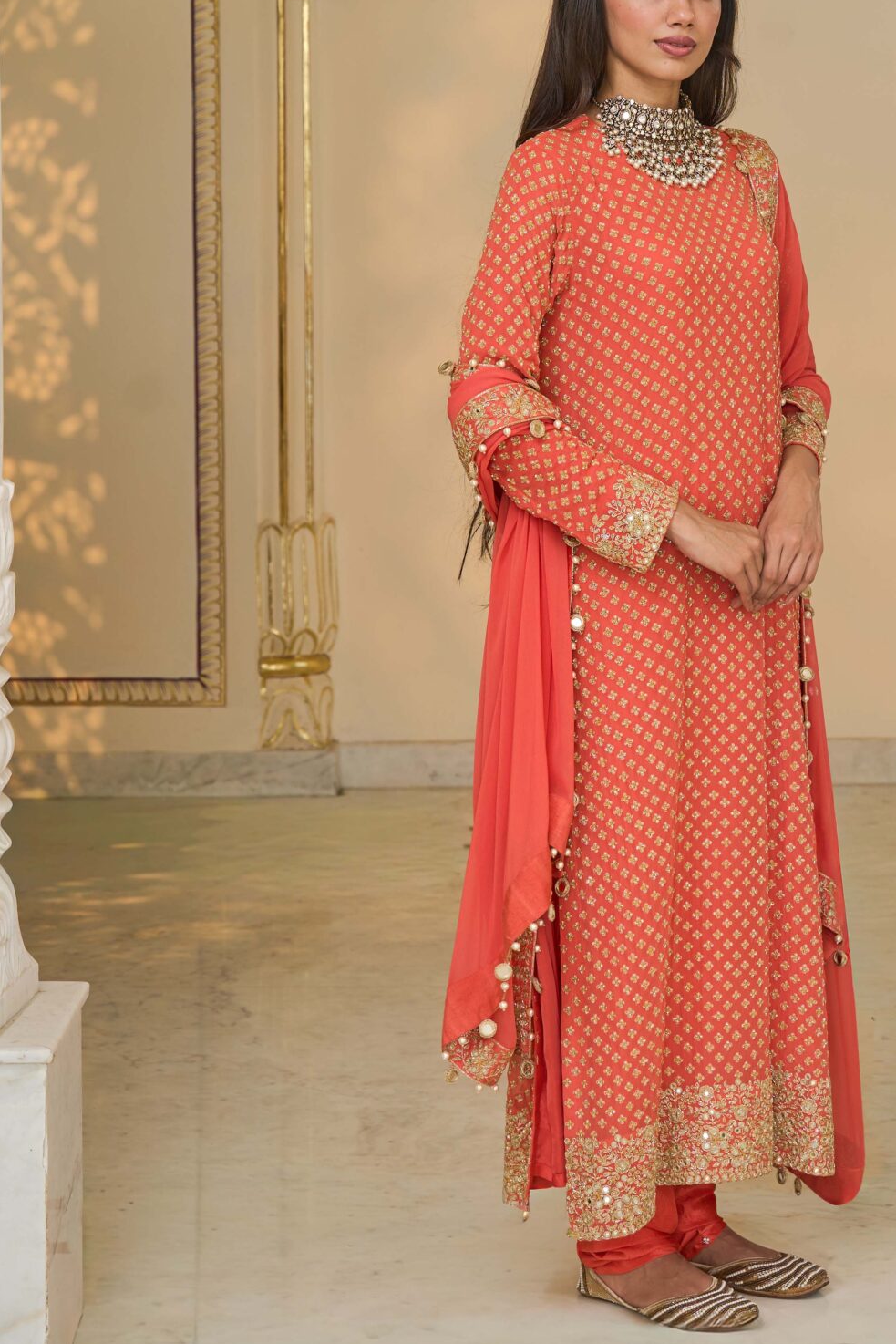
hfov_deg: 13.8
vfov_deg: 20.5
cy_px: 379
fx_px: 3695
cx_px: 690
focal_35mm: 99
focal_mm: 57
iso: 160
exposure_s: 1/125
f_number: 5.6
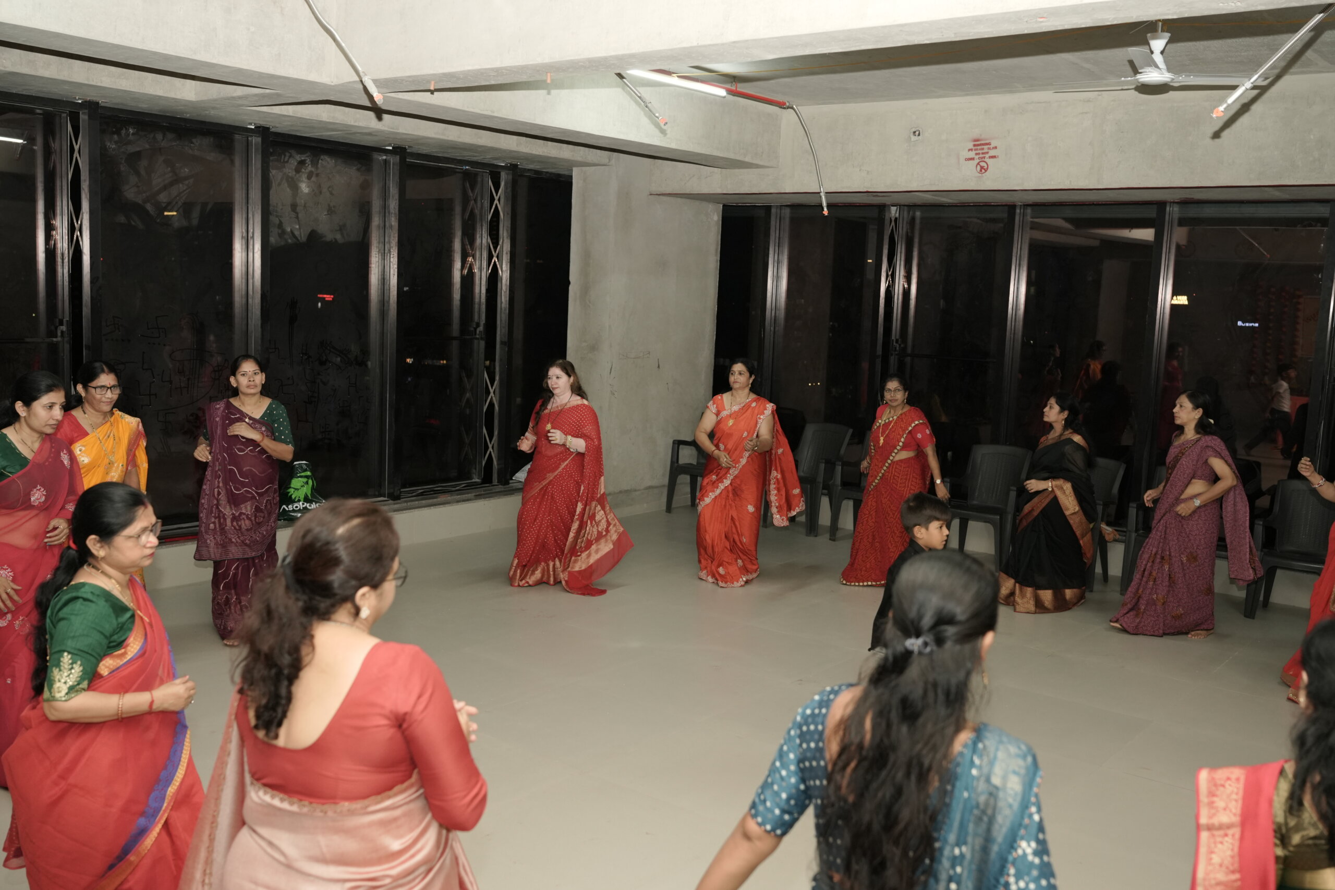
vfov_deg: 37.9
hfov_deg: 54.4
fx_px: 1298
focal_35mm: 35
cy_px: 445
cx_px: 668
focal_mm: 35
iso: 1600
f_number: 3.5
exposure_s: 1/160
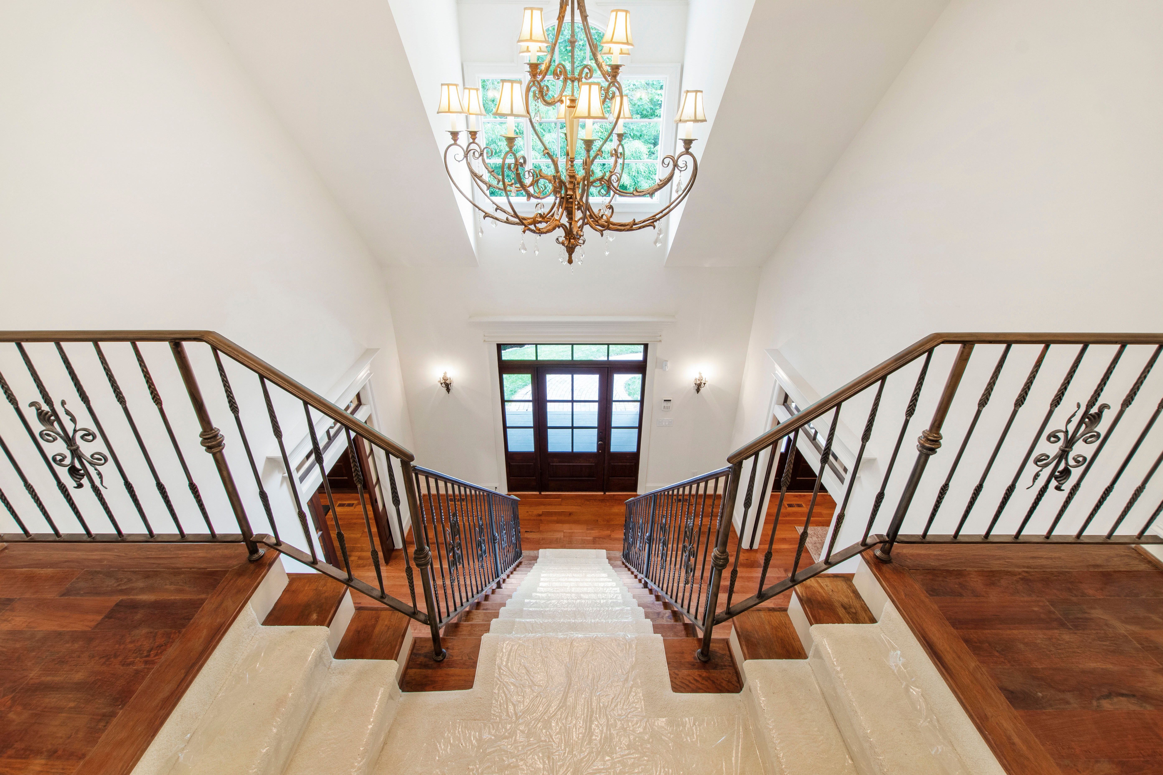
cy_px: 388
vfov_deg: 77.3
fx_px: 485
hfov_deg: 100.4
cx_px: 582
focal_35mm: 15
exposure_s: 1/1.25
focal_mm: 10
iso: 100
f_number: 8
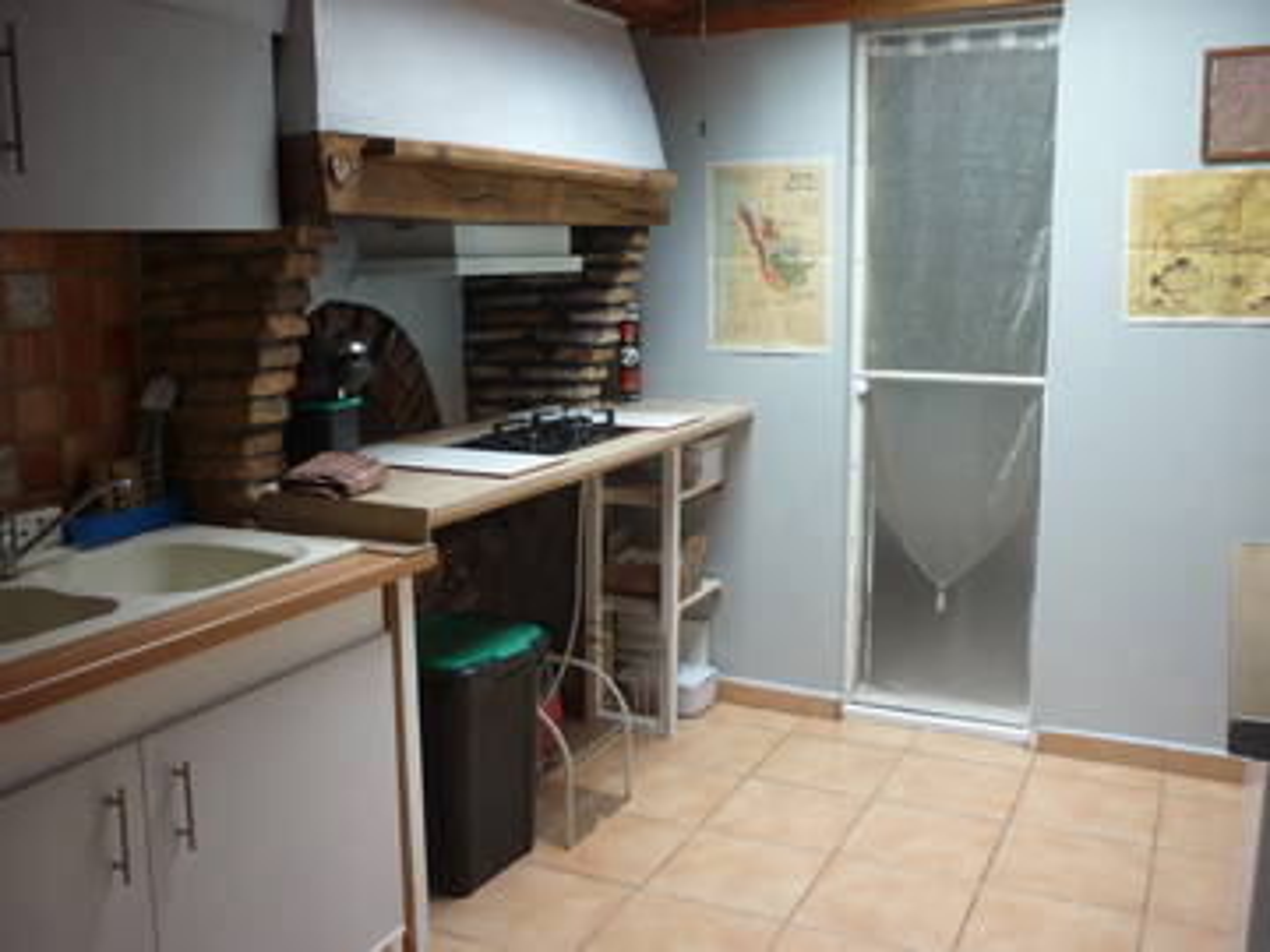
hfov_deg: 55.4
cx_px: 635
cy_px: 476
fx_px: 1211
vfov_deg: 42.9
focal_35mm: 33
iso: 80
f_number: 2.8
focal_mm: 5.5
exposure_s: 1/30
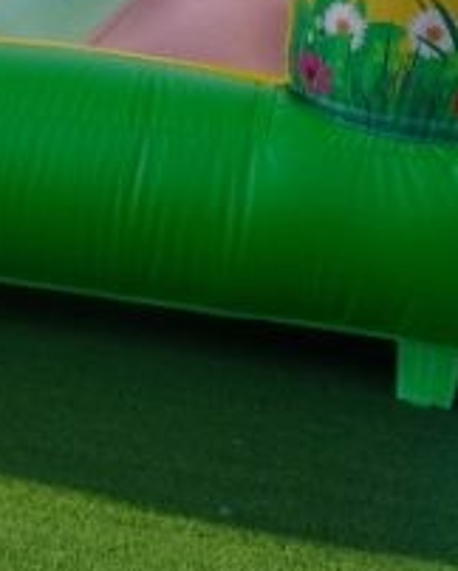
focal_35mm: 114
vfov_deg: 15.5
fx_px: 1929
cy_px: -298
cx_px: -469
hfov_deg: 12.0
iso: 100
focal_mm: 16
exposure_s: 1/125
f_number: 9
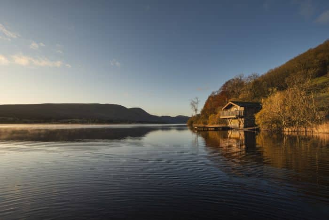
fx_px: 165
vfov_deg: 67.5
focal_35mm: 18
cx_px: 164
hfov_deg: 90.0
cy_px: 110
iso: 100
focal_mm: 18
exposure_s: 1/100
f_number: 11
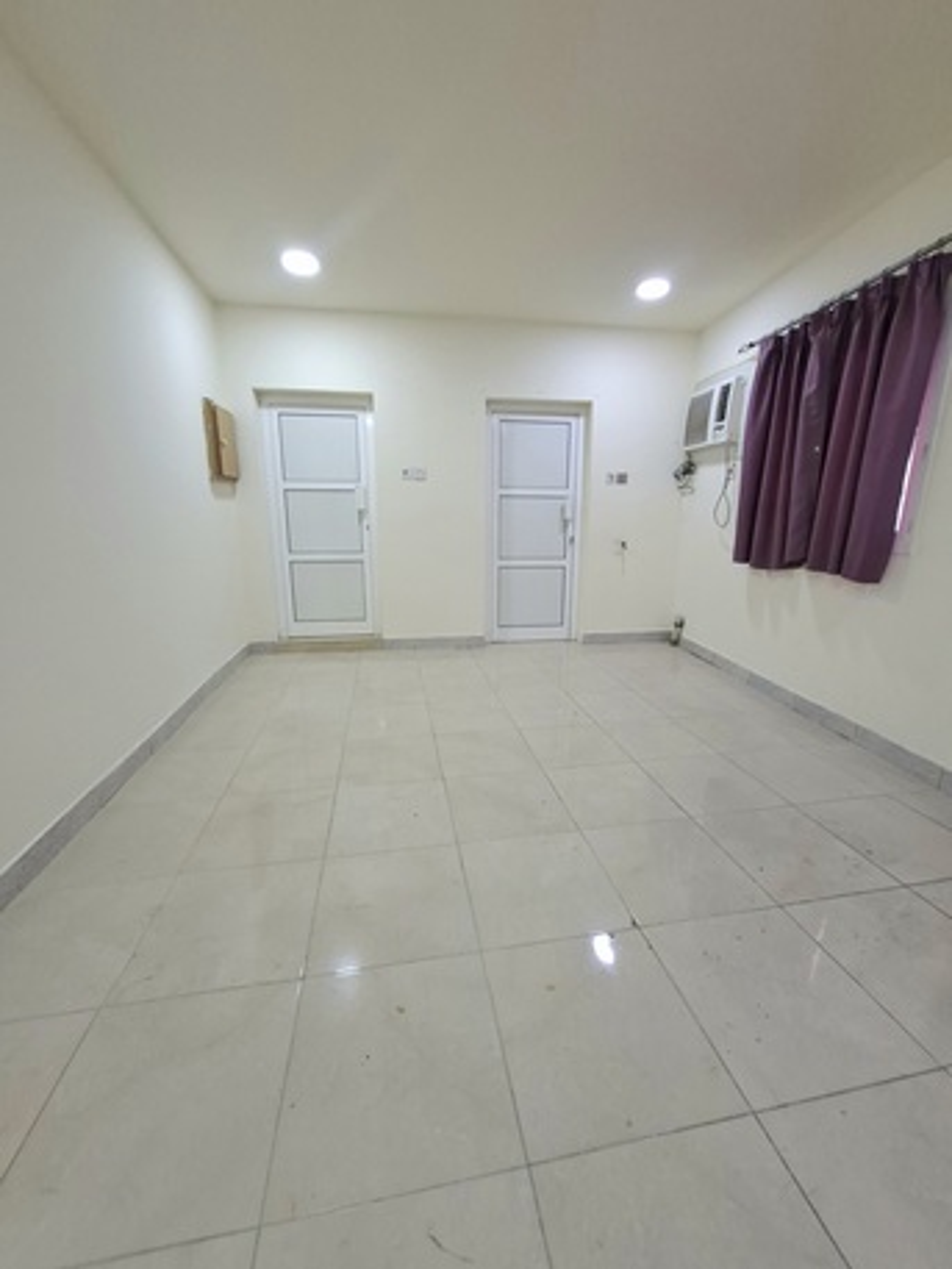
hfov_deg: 89.9
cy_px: 634
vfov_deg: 106.2
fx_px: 476
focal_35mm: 13
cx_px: 476
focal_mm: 1.74
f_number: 2.2
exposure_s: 1/40
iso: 200
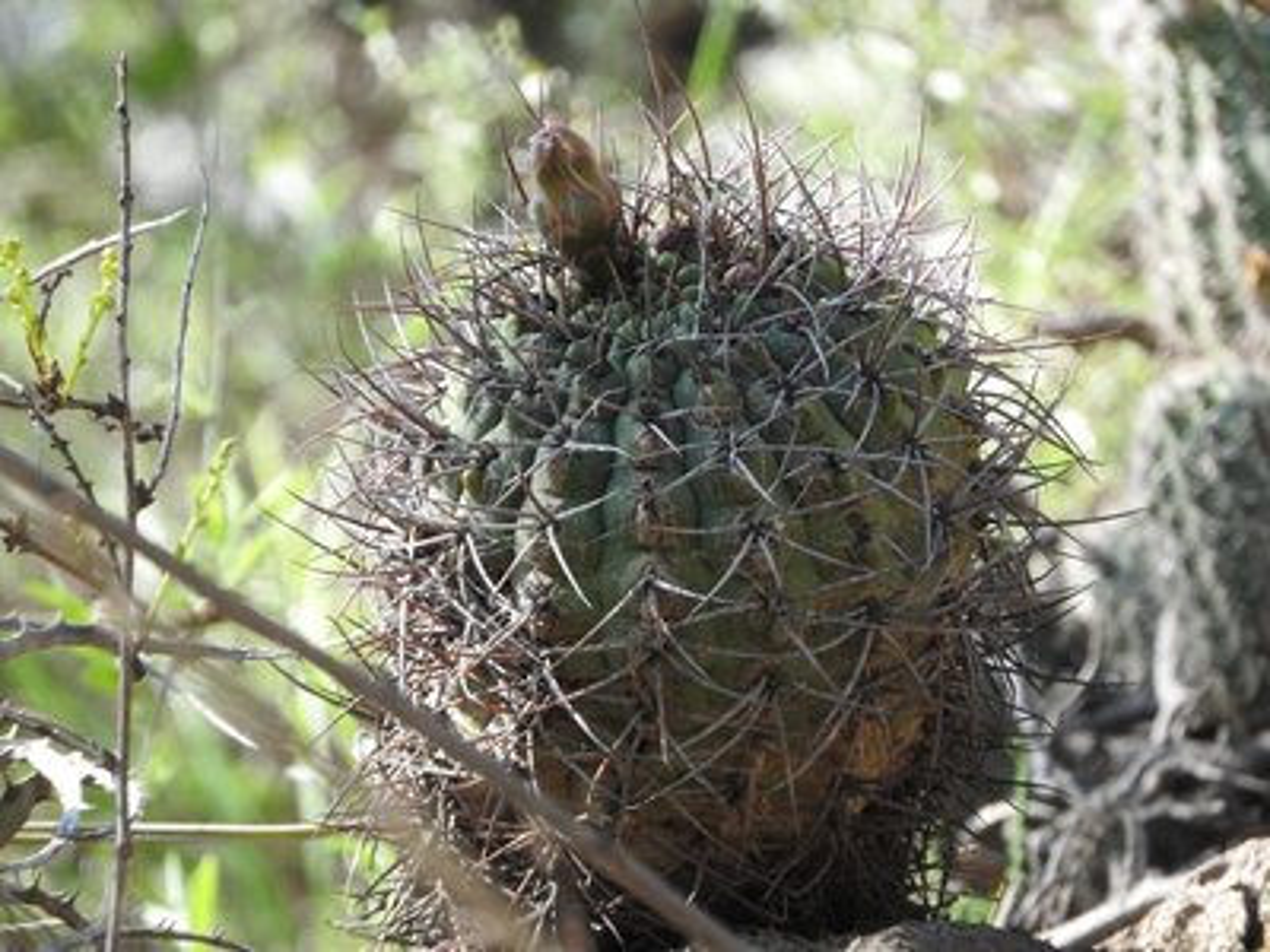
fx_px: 36688
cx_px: 635
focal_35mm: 1000
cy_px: 476
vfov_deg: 1.5
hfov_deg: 2.0
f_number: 5.6
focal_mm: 179.2
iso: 280
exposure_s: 1/250
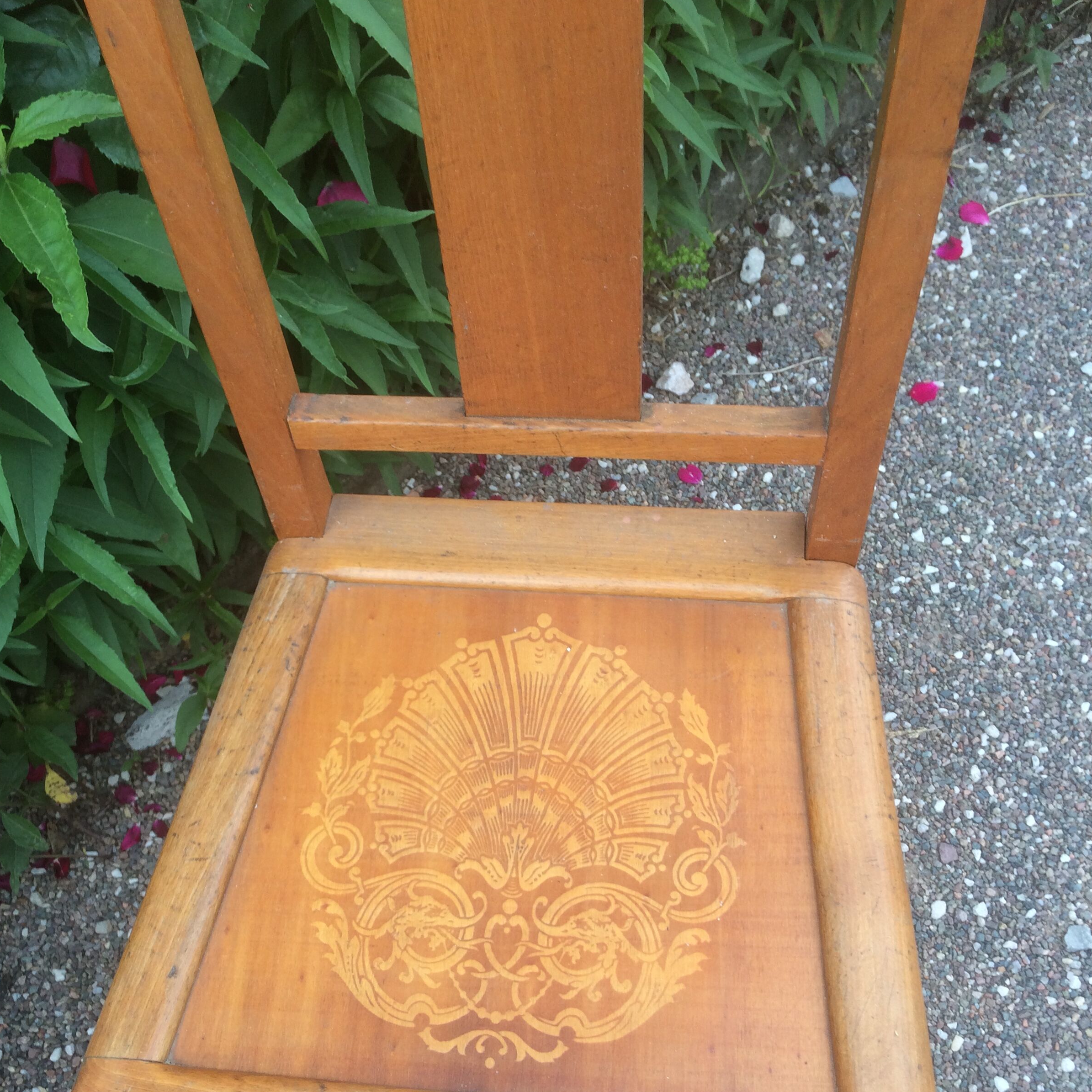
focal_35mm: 35
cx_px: 539
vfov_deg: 46.4
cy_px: 733
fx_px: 1249
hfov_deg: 47.2
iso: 32
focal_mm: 4.15
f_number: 2.2
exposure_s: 1/100
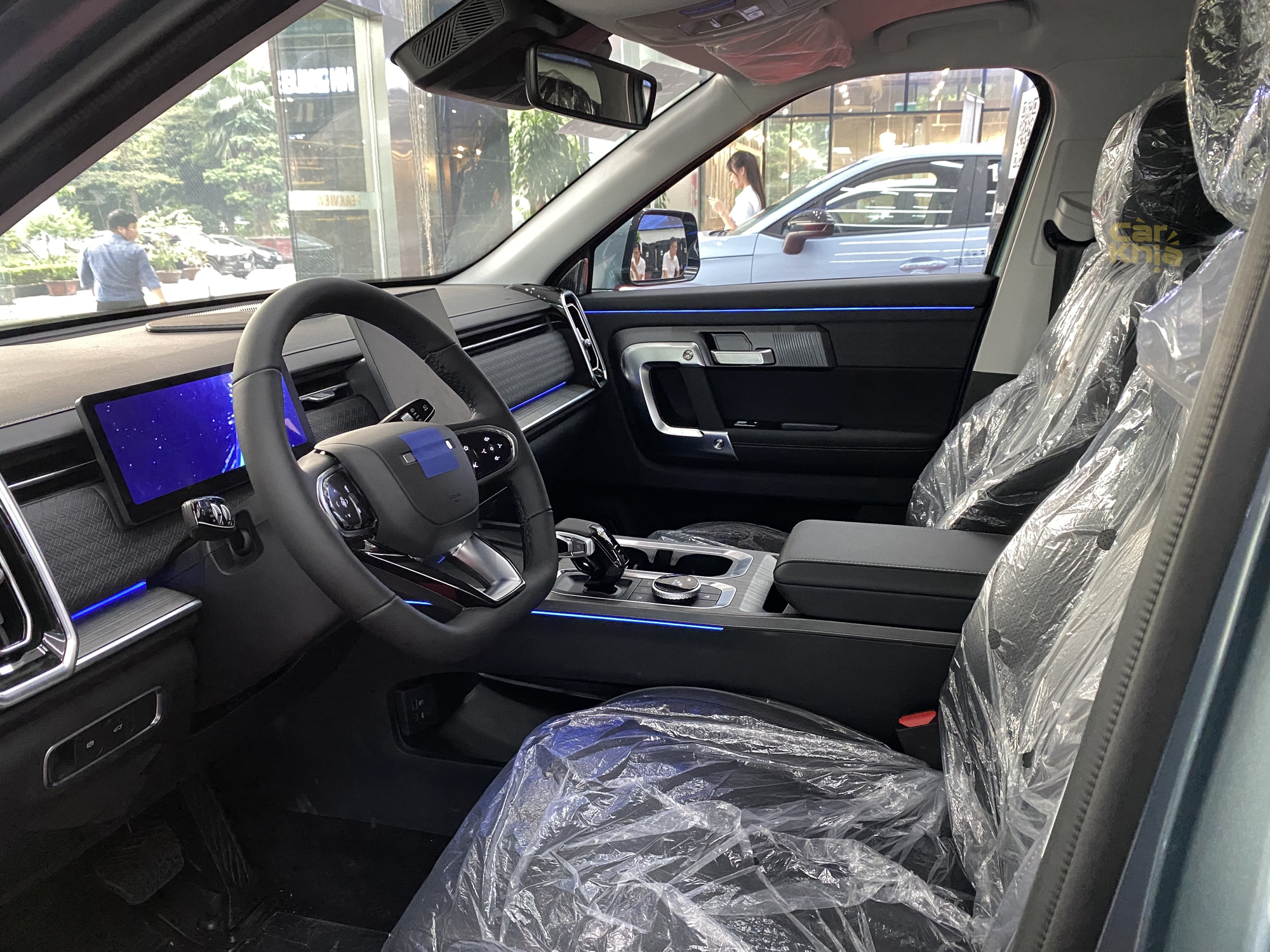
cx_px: 635
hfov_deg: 67.3
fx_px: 954
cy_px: 476
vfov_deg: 53.1
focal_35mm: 26
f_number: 1.8
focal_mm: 4.25
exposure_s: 1/33
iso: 500
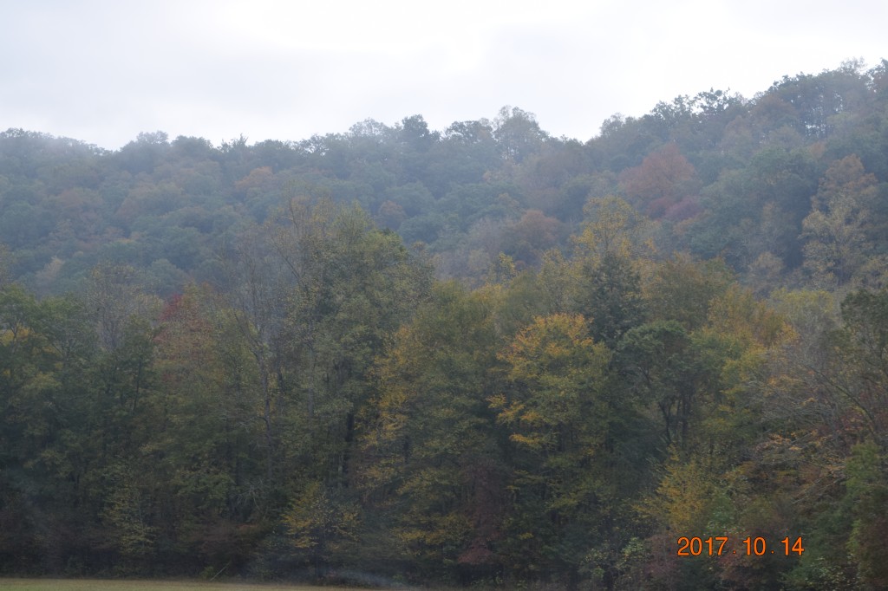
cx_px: 444
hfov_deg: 24.6
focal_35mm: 82
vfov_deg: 16.5
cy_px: 296
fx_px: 2034
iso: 400
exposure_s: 1/200
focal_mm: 55
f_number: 7.1
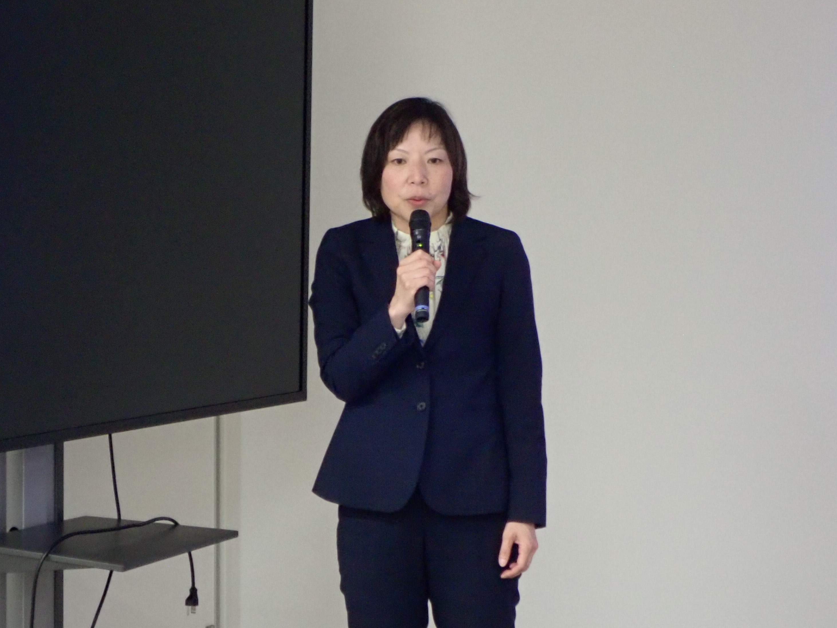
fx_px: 3313
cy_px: 384
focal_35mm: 137
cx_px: 426
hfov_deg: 14.4
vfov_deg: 10.8
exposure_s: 1/25
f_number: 4.9
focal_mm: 18
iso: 800
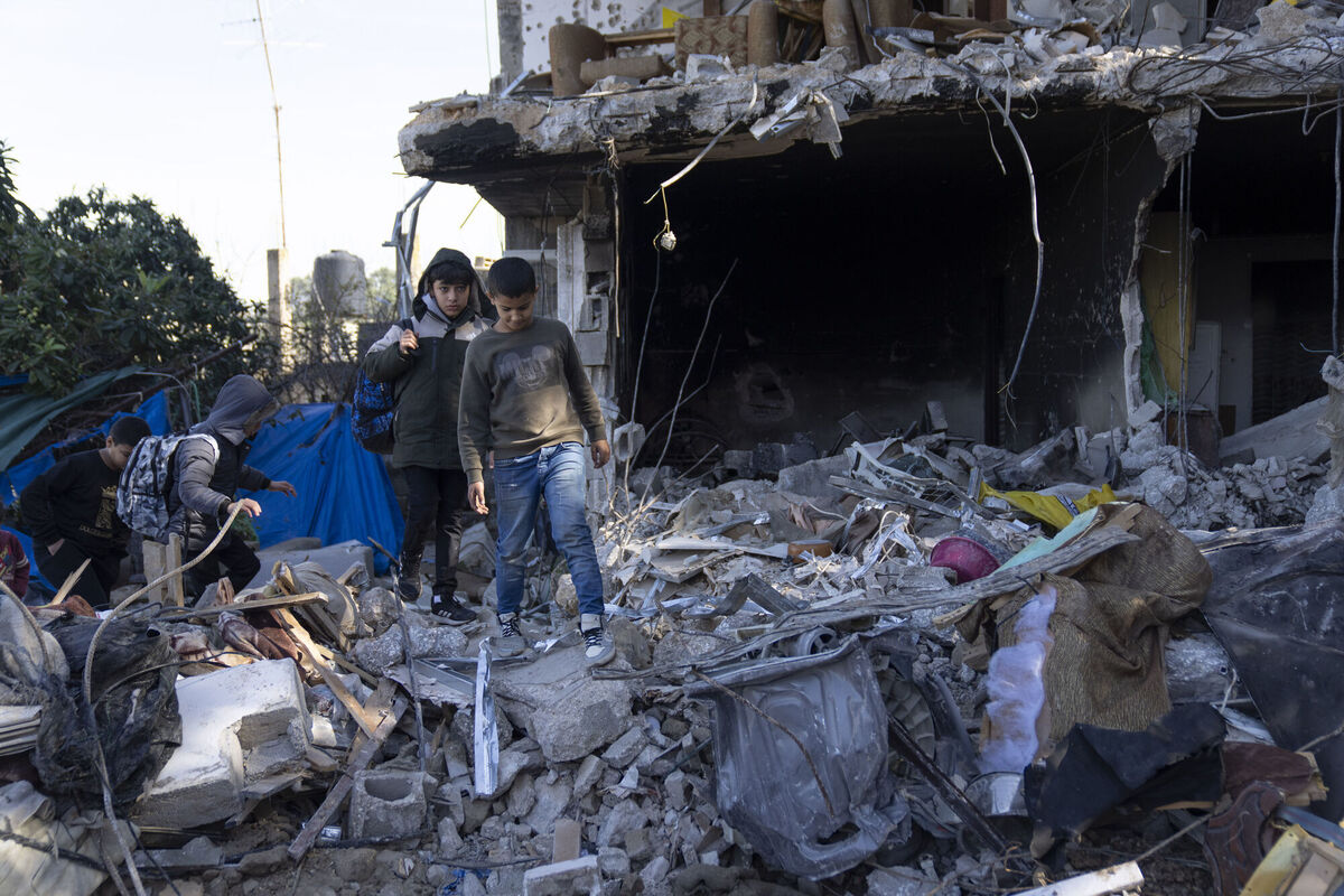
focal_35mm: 33
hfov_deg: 57.2
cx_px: 672
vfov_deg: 40.0
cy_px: 448
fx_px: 1232
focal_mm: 33
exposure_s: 1/800
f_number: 2.8
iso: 160
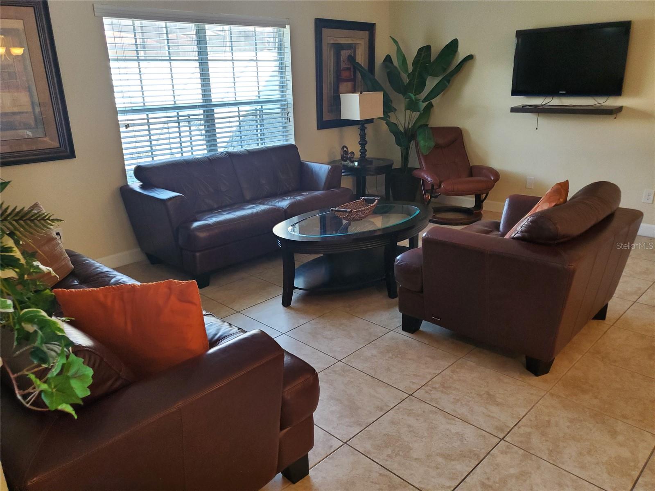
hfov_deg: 67.3
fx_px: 492
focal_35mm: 26
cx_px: 328
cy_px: 246
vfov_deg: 53.1
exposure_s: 1/59
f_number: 1.5
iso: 250
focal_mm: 4.3
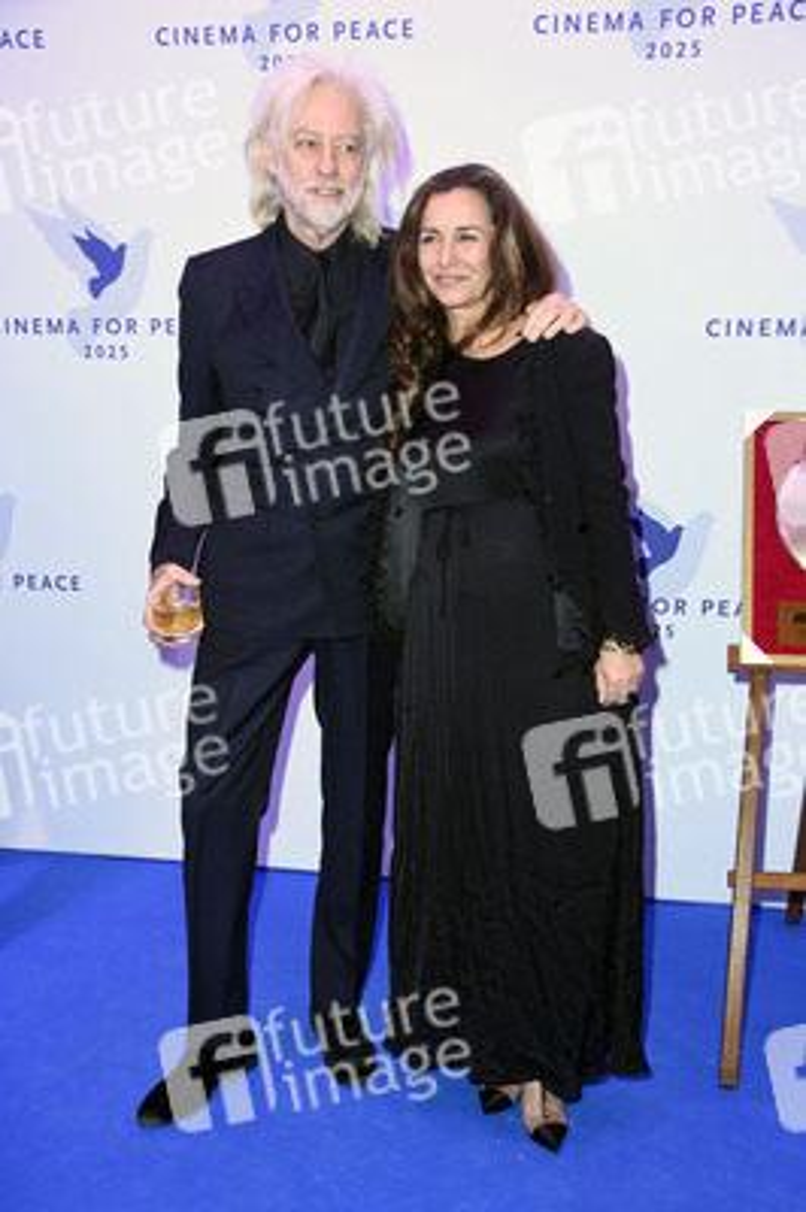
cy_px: 606
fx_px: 1413
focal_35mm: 42
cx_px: 403
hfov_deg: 31.8
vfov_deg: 46.4
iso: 800
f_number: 5.6
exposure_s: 1/250
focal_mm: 42
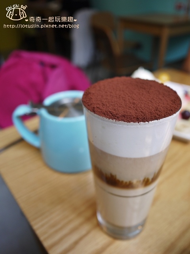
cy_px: 127
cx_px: 95
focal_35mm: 28
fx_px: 205
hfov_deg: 49.7
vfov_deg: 63.4
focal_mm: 14
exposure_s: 1/100
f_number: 2.5
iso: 100
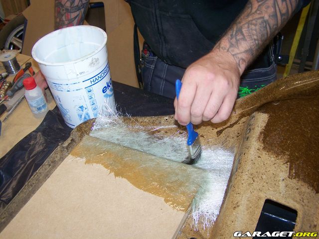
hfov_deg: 49.0
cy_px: 120
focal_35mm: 38
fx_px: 350
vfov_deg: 37.7
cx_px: 160
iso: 80
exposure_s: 1/60
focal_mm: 6.3
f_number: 2.8
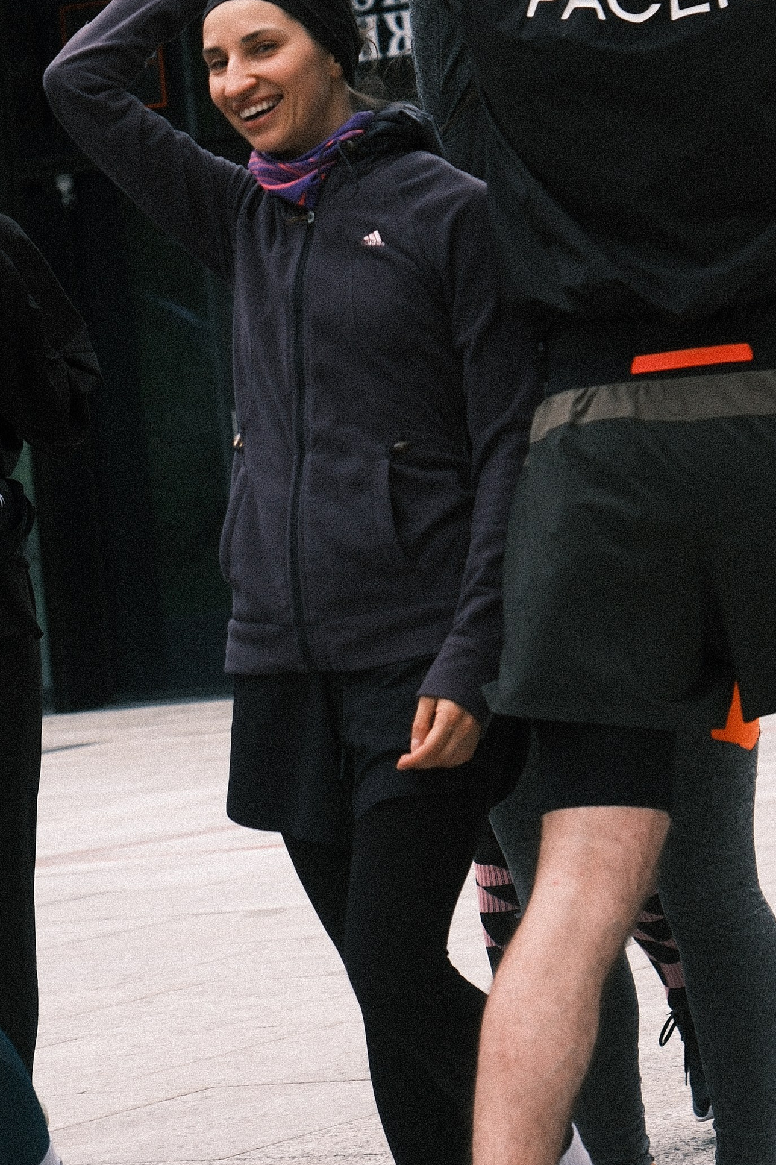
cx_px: 509
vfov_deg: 13.4
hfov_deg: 9.1
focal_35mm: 151
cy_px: 15
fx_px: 4884
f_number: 4
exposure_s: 1/400
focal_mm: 50.5
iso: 400
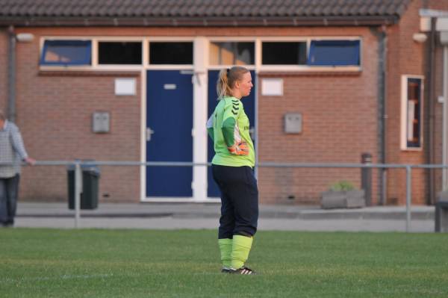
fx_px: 5968
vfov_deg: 2.9
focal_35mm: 480
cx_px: 224
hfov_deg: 4.3
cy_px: 149
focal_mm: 320
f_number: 5.6
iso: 900
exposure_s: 1/500
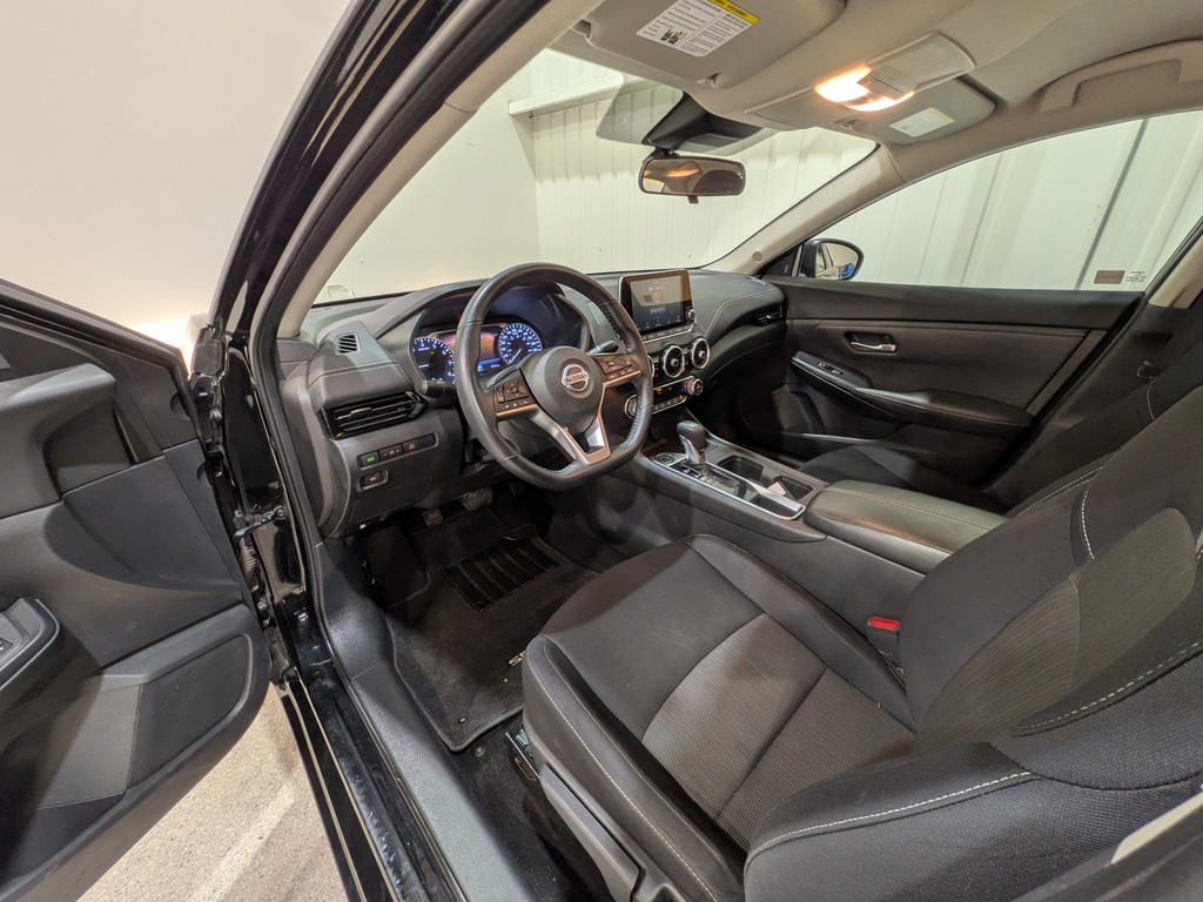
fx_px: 487
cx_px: 602
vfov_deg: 85.7
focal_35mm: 14
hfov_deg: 102.1
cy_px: 451
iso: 50
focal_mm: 1.83
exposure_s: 1/30
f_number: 2.2
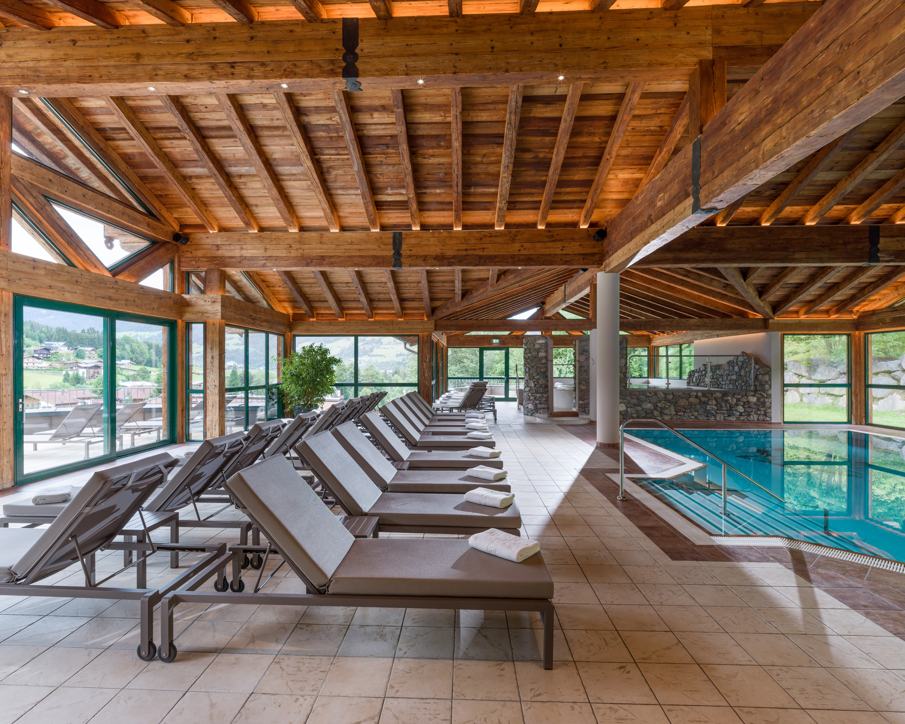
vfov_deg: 77.0
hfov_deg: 89.6
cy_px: 368
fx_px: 455
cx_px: 442
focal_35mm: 17
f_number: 8
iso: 400
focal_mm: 21
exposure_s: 1/20
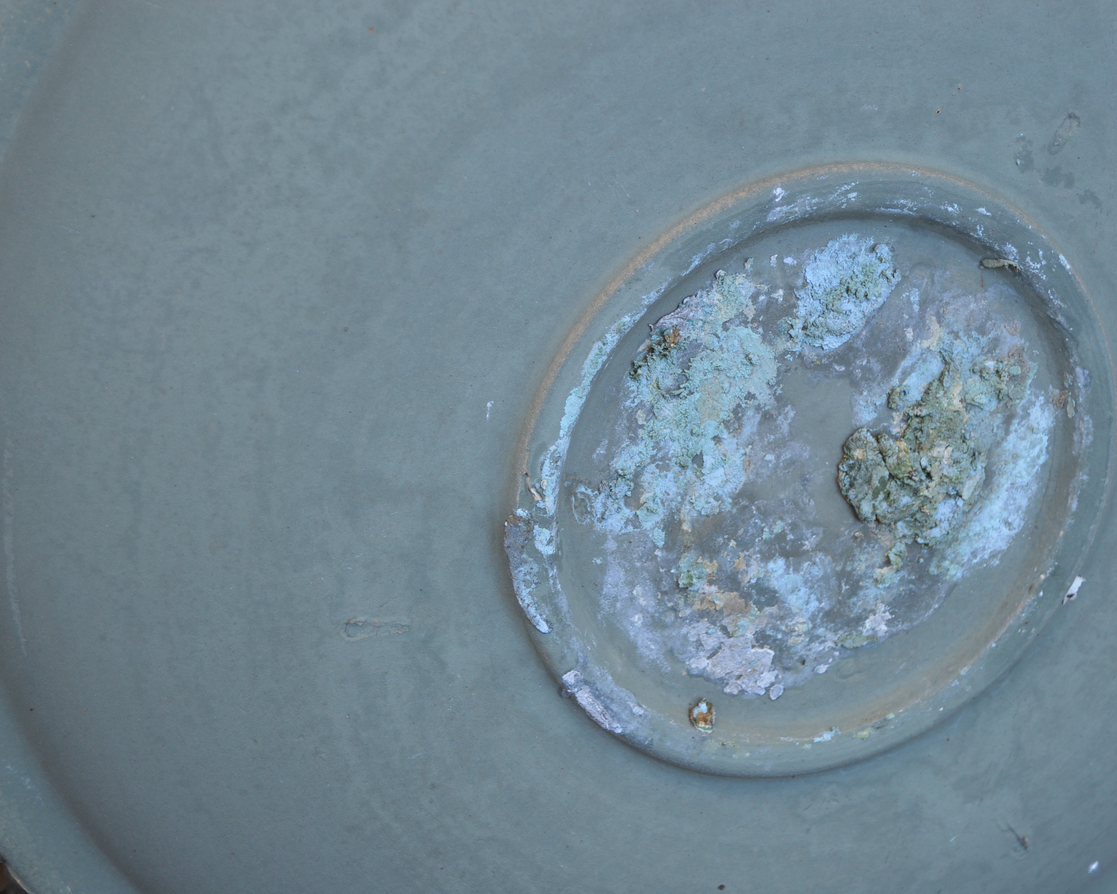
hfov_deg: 24.4
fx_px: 2579
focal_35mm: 78
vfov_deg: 19.7
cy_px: 447
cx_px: 647
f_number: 5.6
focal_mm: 46
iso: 200
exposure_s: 1/125
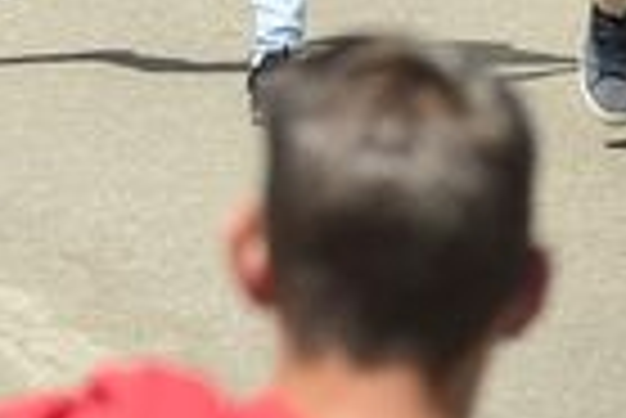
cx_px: -1054
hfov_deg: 1.9
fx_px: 19113
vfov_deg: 1.3
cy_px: -784
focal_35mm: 1098
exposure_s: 1/400
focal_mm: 180
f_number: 7.1
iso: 250
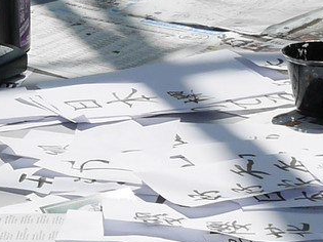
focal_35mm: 254
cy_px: 200
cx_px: -172
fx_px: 2369
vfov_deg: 5.8
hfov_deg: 7.6
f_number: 8
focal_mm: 16
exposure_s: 1/800
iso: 200
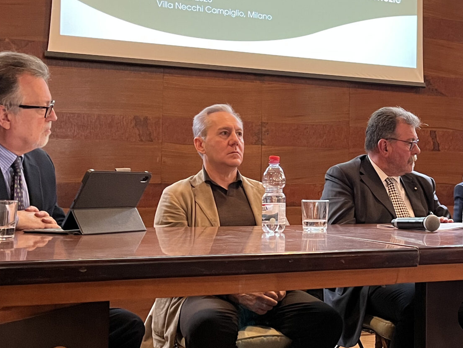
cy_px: 146
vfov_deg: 24.4
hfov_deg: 31.0
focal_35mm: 60
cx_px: 395
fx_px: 803
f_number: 1.6
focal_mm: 5.1
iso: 250
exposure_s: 1/50
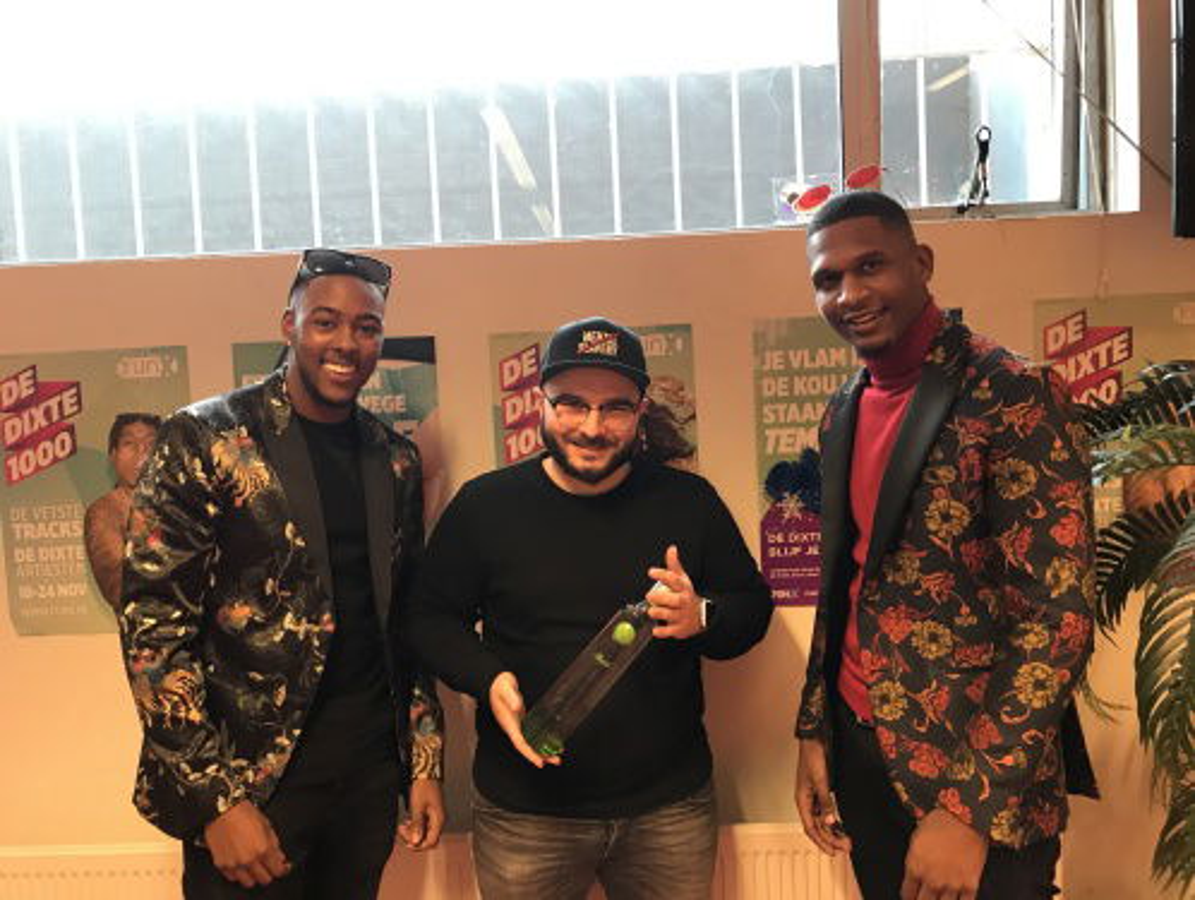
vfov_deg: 49.9
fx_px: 968
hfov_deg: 63.4
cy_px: 450
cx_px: 598
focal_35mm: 28
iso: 100
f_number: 1.8
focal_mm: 3.99
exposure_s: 1/17
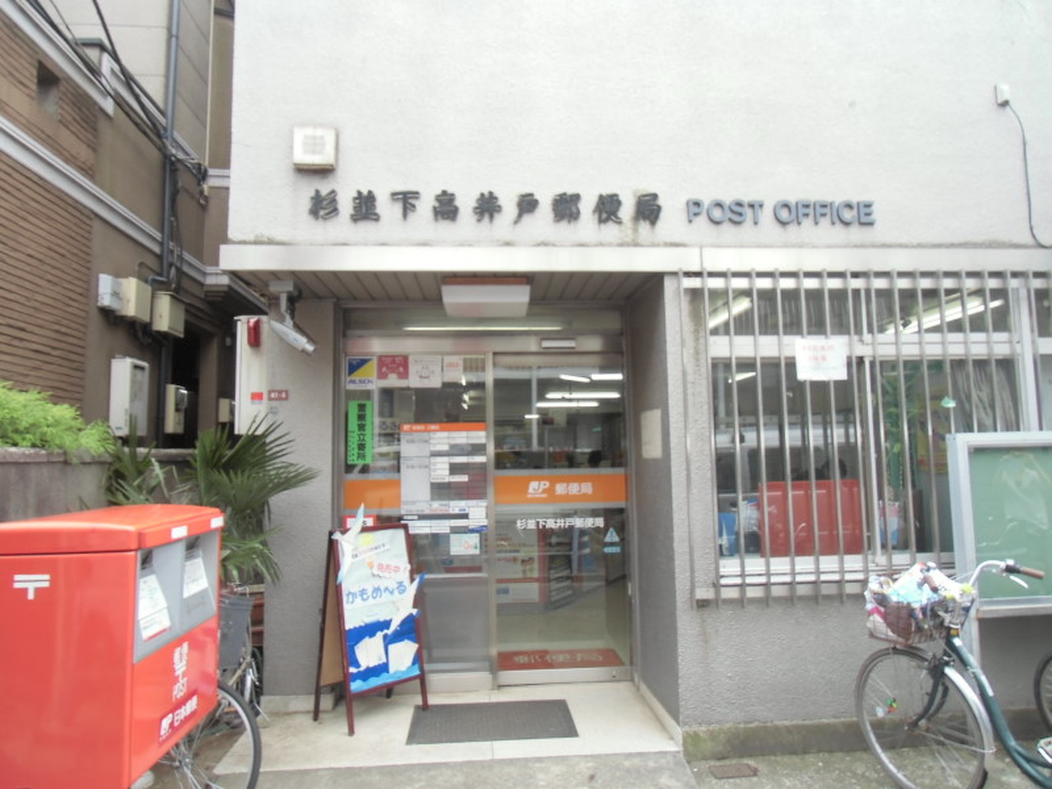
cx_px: 526
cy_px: 394
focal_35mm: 24
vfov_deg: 56.8
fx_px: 729
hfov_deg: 71.6
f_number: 3
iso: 64
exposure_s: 1/100
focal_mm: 4.24
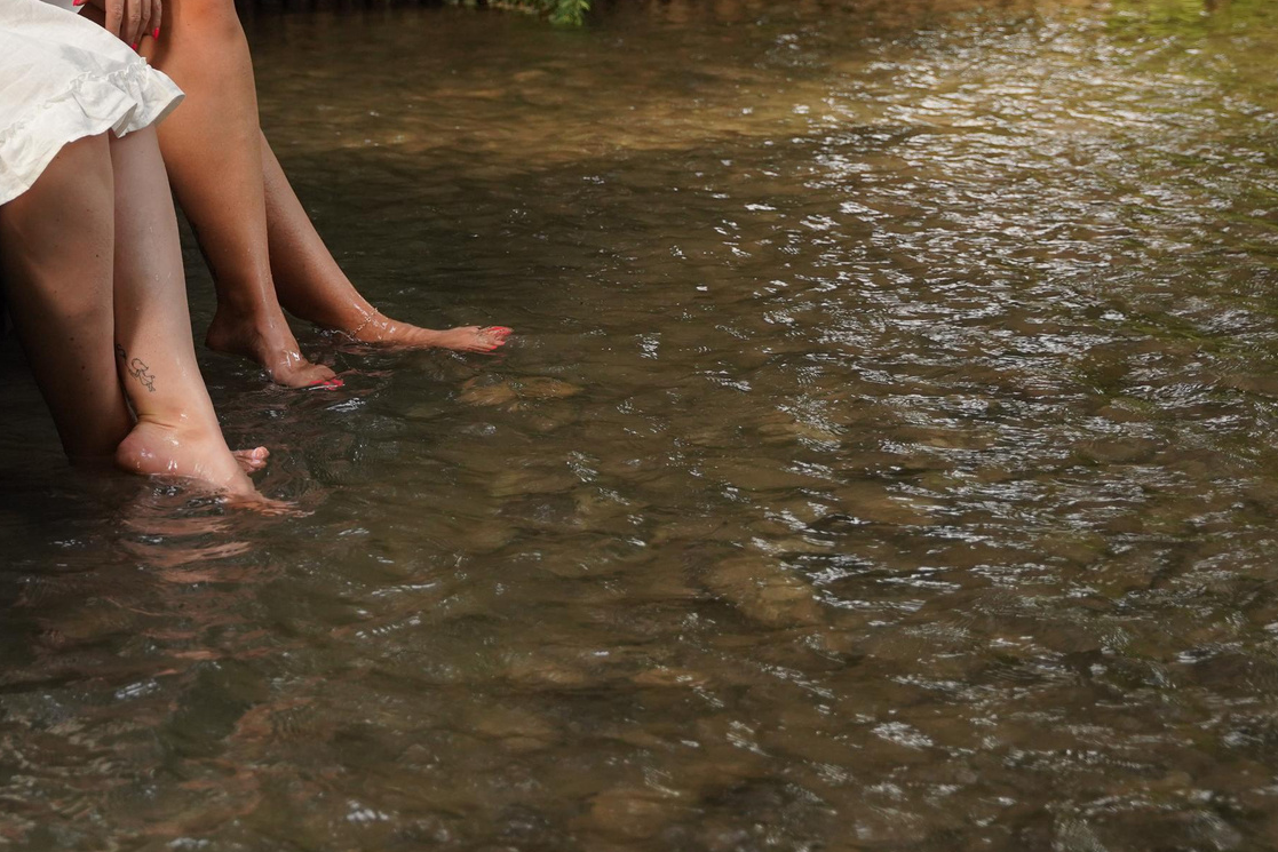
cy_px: -108
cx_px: 87
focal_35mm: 94
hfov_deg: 21.1
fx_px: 3345
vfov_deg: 14.2
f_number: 3.2
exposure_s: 1/200
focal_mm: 41.1
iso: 640
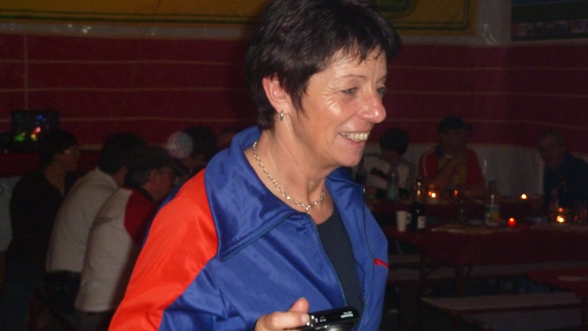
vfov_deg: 17.5
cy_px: 127
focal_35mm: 69
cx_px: 294
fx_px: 1076
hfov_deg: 30.6
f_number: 4
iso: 400
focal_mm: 10.3
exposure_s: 1/30
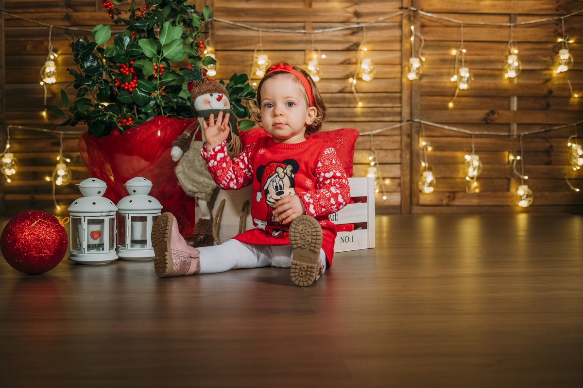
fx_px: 858
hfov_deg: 37.5
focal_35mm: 53
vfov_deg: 25.5
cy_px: 194
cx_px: 292
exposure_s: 1/125
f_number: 2.8
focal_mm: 35
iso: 1600
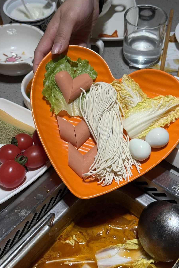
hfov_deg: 25.5
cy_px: 140
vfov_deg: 37.5
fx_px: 395
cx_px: 99
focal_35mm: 53
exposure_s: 1/100
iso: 50
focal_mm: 6.76
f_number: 1.78
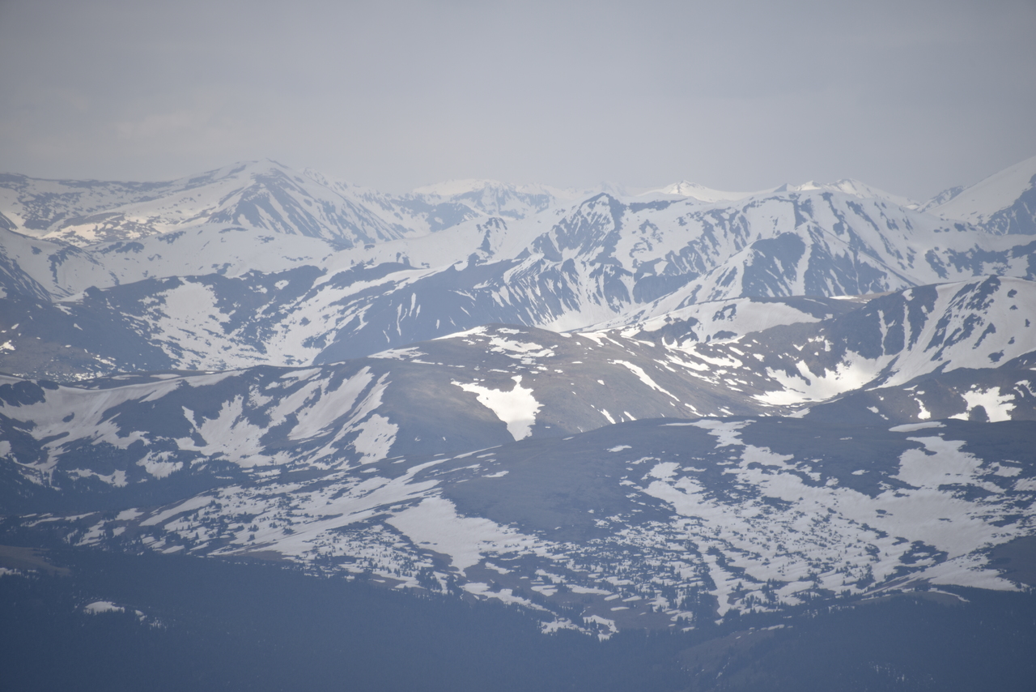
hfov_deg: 6.9
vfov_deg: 4.6
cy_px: 346
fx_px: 8635
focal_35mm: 300
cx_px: 518
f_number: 6.3
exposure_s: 1/640
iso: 100
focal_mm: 300
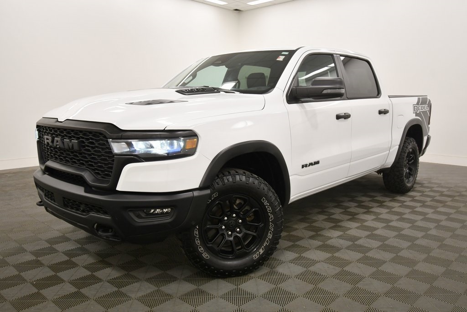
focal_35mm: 30
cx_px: 234
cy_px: 156
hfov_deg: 61.9
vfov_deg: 43.6
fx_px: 389
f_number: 5.6
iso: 800
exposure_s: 1/125
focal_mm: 20
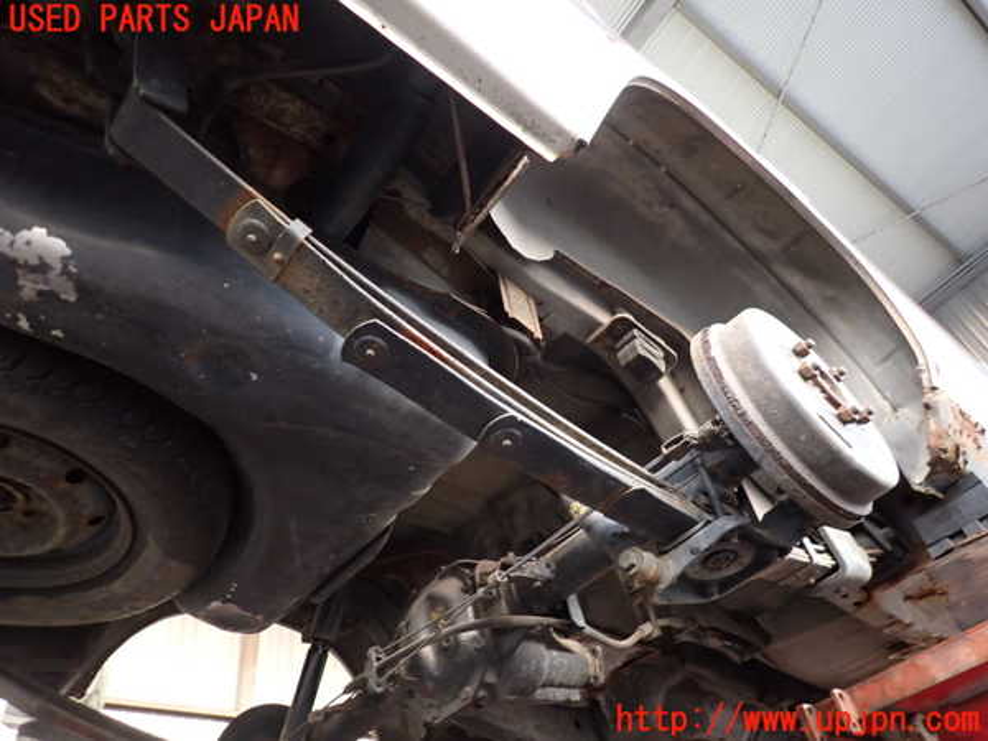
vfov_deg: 54.9
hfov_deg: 69.4
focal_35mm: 25
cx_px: 494
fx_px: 714
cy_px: 370
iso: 400
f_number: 2
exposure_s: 1/30
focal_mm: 4.5
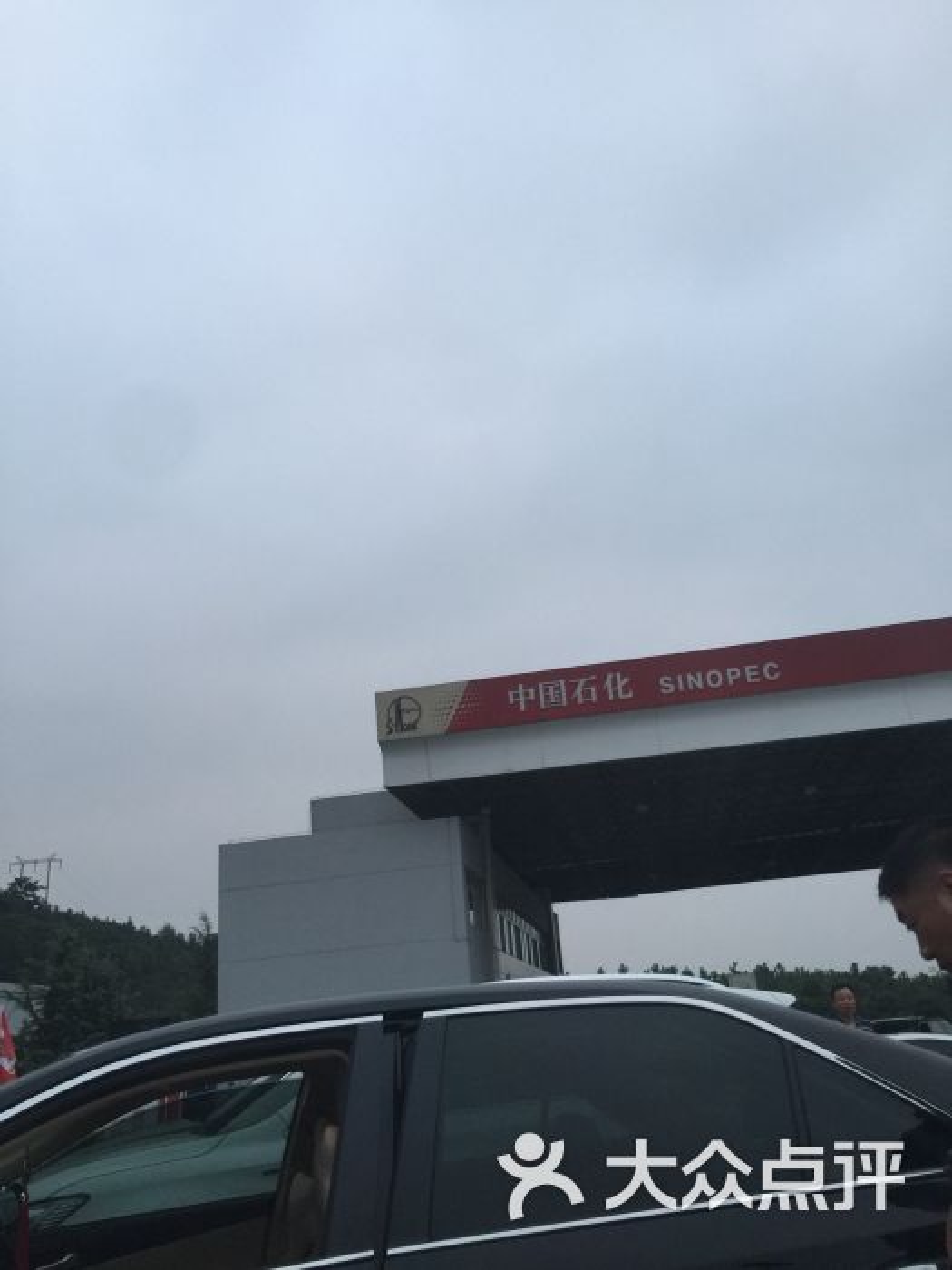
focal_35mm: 29
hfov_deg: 48.2
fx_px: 1063
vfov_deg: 61.7
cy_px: 635
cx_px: 476
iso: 50
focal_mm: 4.15
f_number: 2.2
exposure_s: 1/17
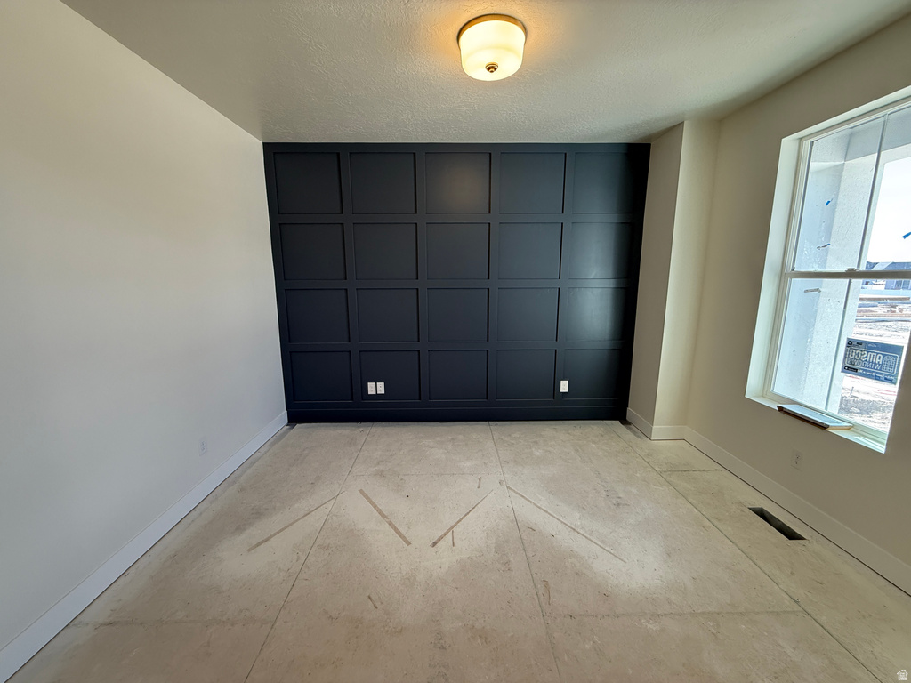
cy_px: 342
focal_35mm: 14
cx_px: 456
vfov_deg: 85.7
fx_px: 368
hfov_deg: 102.1
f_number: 2.2
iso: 160
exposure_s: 1/120
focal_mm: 2.22
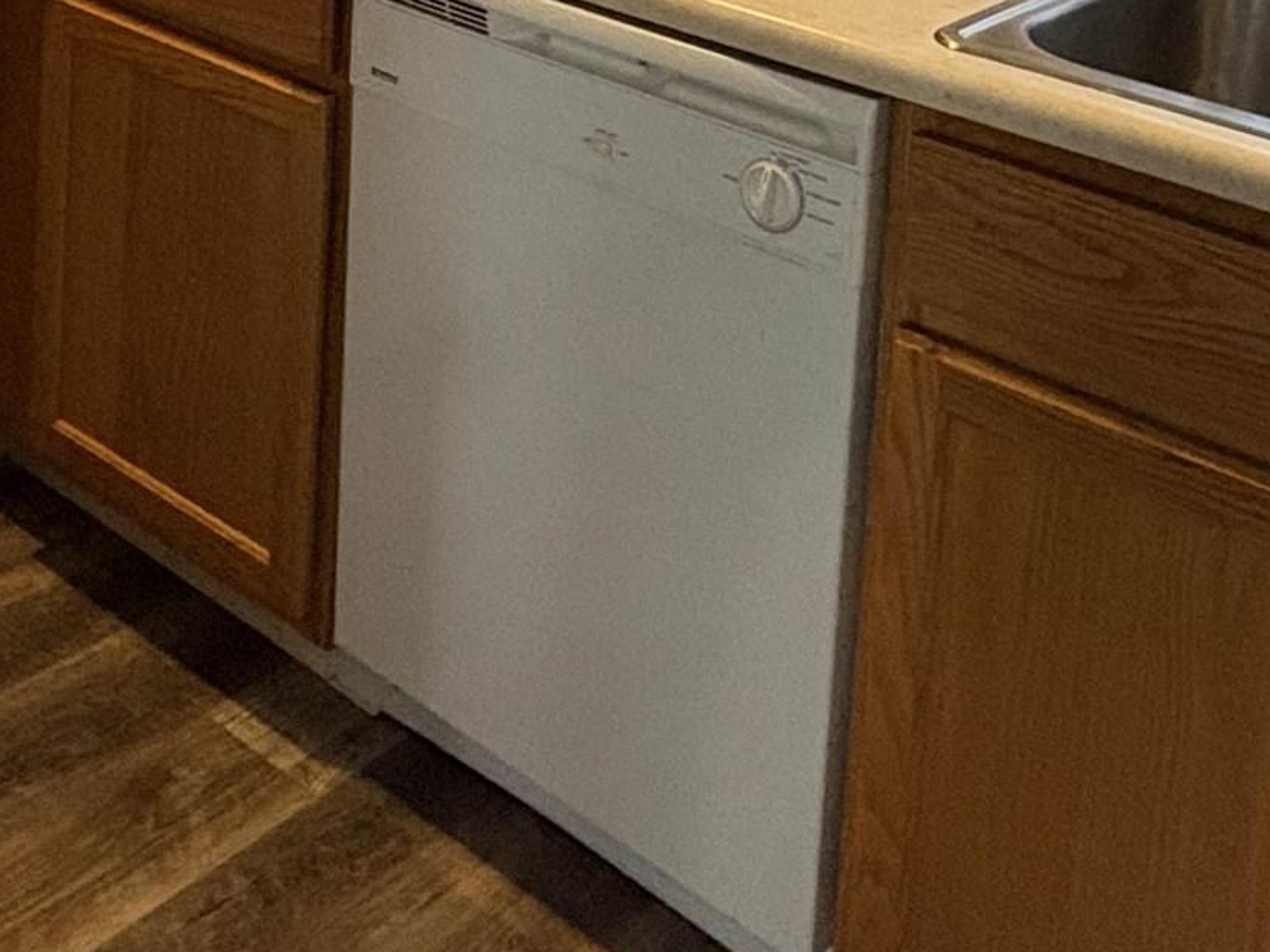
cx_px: 691
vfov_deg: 23.6
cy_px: -382
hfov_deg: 36.8
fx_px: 1908
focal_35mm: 52
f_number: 2.2
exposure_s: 1/60
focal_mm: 2.22
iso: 500
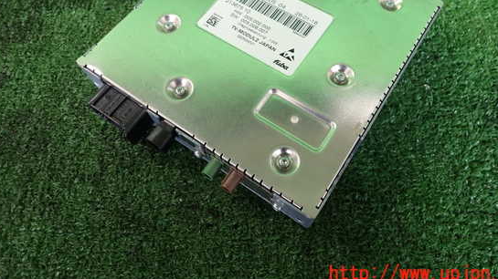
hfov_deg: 64.3
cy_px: 80
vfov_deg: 38.2
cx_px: 261
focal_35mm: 30
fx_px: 396
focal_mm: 4.5
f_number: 2
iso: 200
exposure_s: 1/50
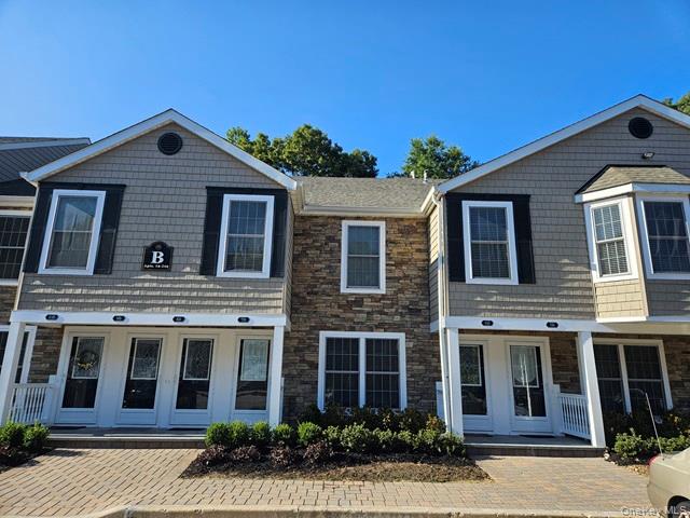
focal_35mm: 23
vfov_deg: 58.9
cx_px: 345
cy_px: 259
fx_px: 458
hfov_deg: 73.9
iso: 40
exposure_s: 1/1258
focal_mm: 5.4
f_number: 1.8
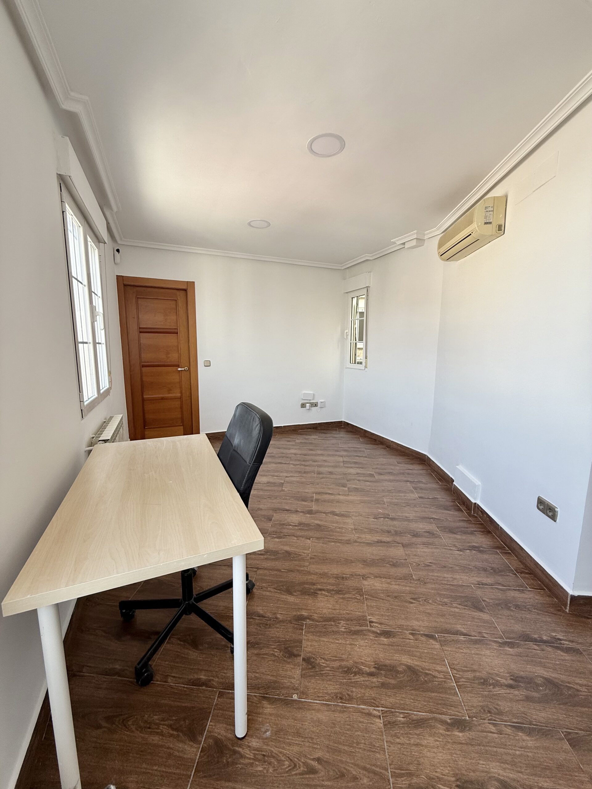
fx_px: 319
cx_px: 296
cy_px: 394
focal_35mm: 14
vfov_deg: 102.1
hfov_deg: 85.7
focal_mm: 2.22
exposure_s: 1/99
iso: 64
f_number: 2.2
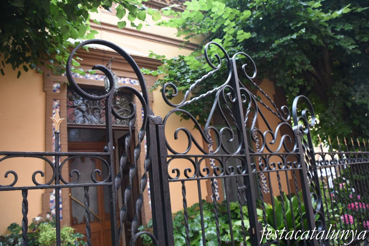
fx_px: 277
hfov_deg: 67.4
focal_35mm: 27
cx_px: 184
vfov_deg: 47.9
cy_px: 123
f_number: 4.5
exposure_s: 1/125
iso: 640
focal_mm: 18
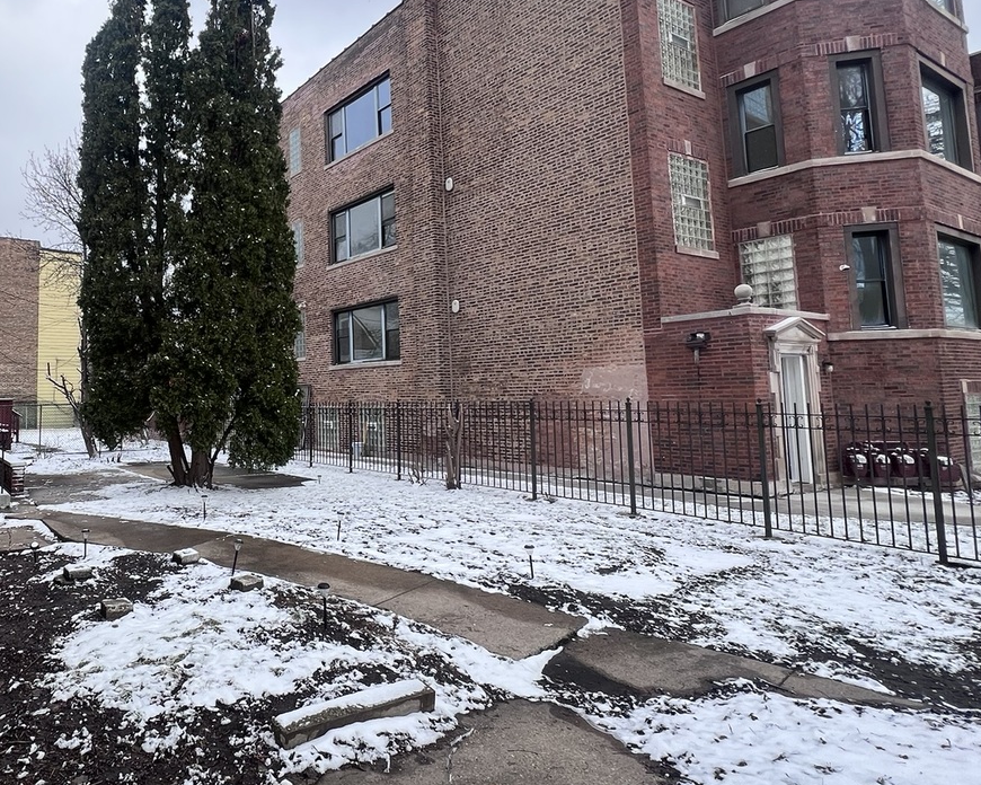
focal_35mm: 21
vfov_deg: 65.2
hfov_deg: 72.5
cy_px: 335
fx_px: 610
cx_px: 251
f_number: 1.8
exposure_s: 1/494
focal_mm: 1.57
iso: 32
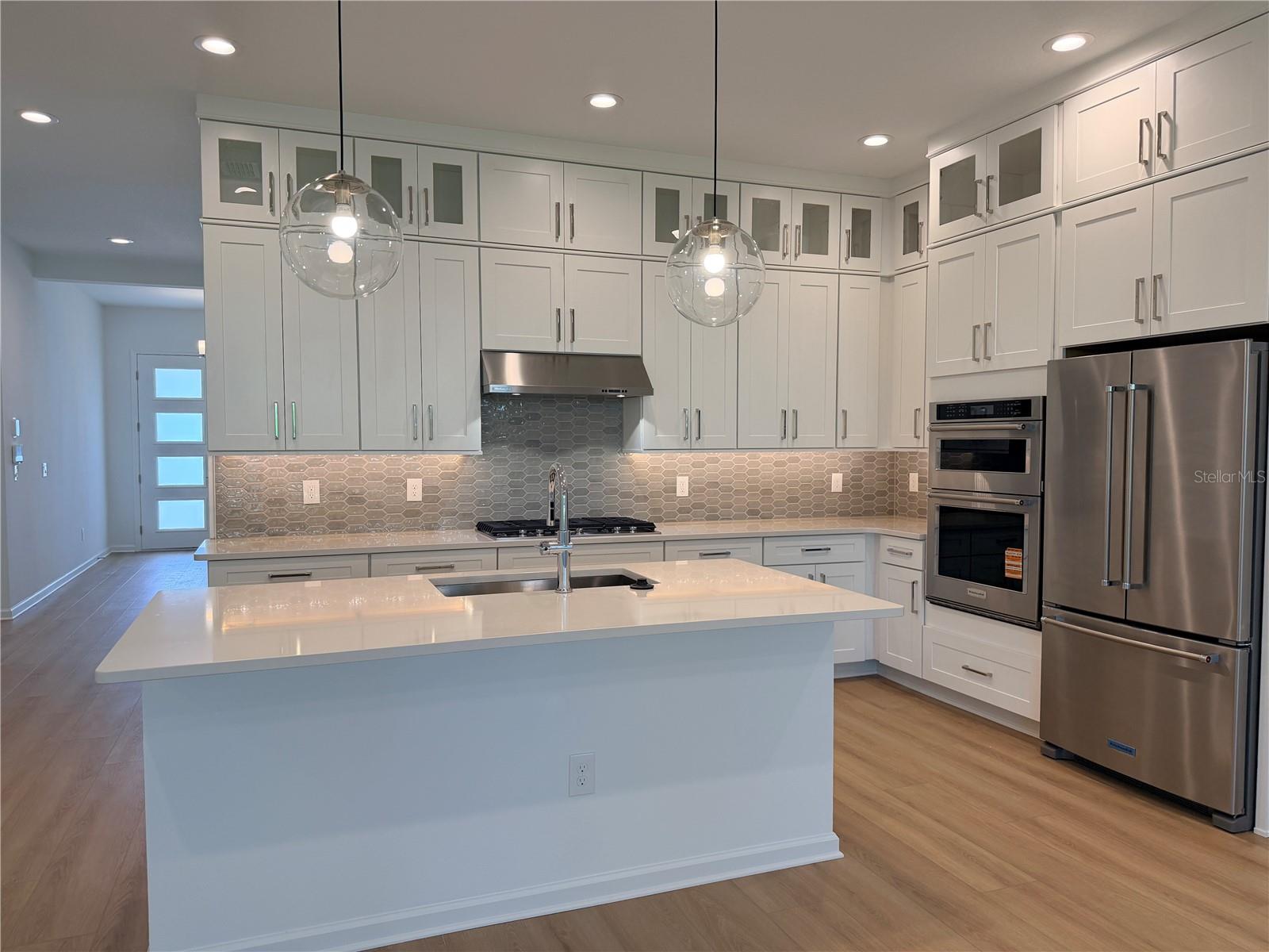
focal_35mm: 24
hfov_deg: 71.6
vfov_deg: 56.8
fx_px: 880
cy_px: 476
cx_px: 634
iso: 125
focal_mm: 6.76
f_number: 1.78
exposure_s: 1/210
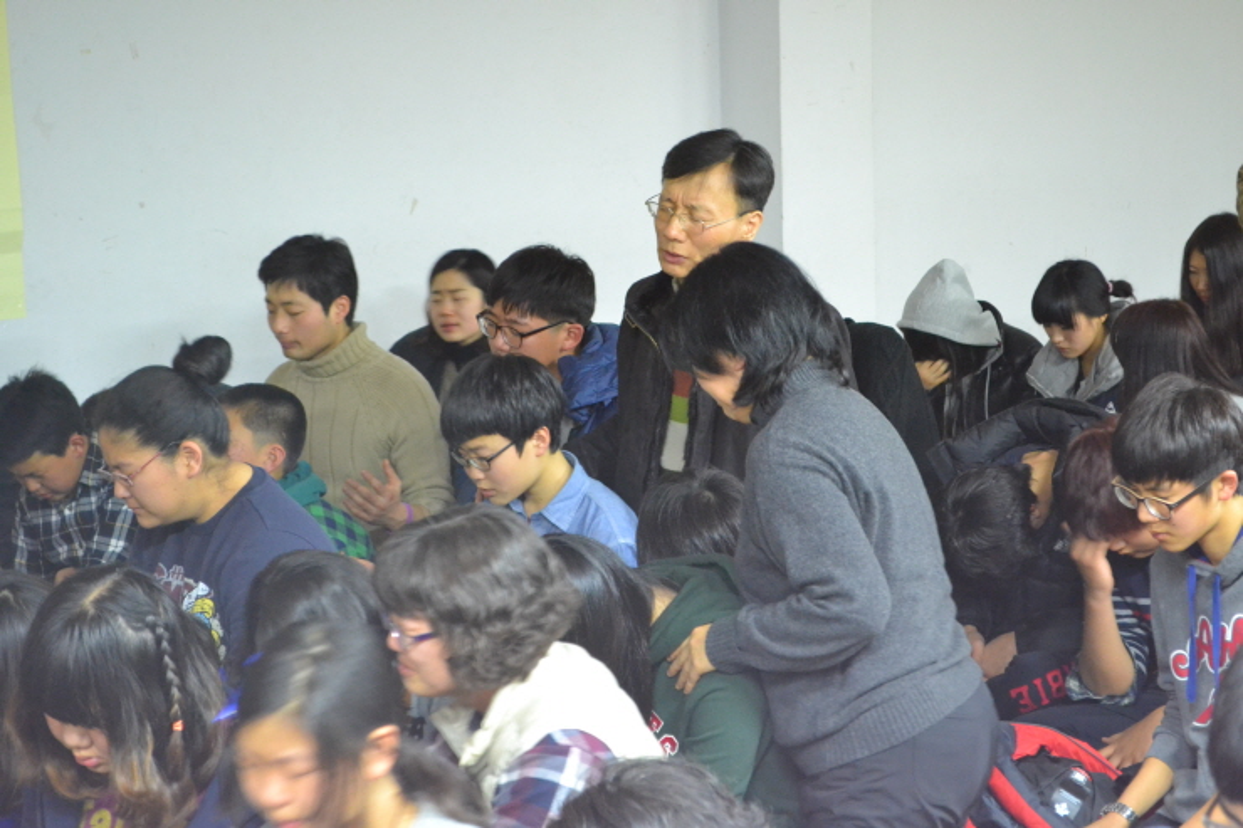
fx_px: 2848
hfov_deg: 24.6
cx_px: 622
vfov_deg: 16.5
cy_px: 414
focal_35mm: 82
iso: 3200
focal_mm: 55
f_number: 5.6
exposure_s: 1/8
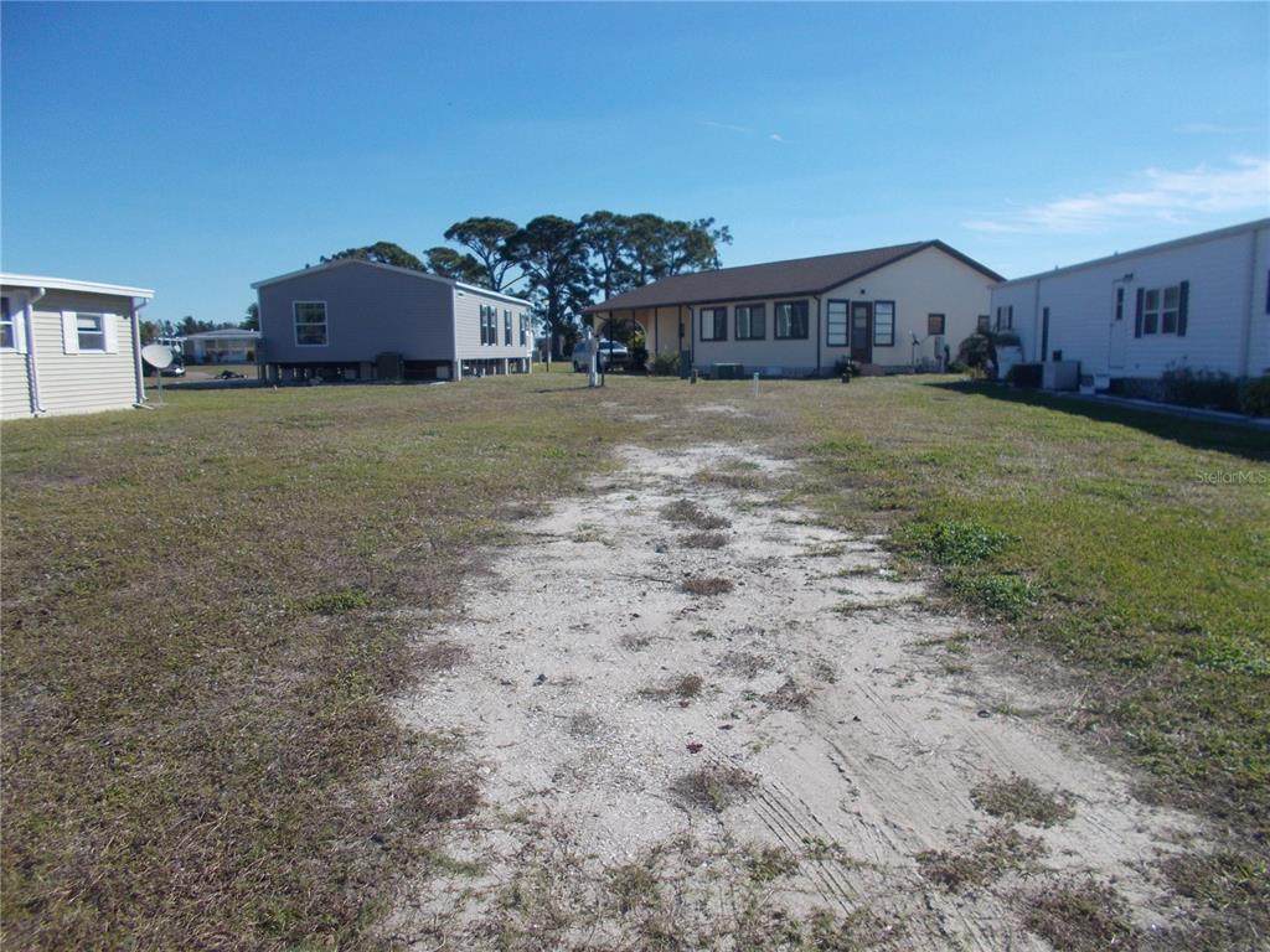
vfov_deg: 53.1
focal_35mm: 26
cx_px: 635
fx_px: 954
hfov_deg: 67.3
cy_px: 476
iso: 80
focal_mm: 4.6
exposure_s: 1/200
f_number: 8
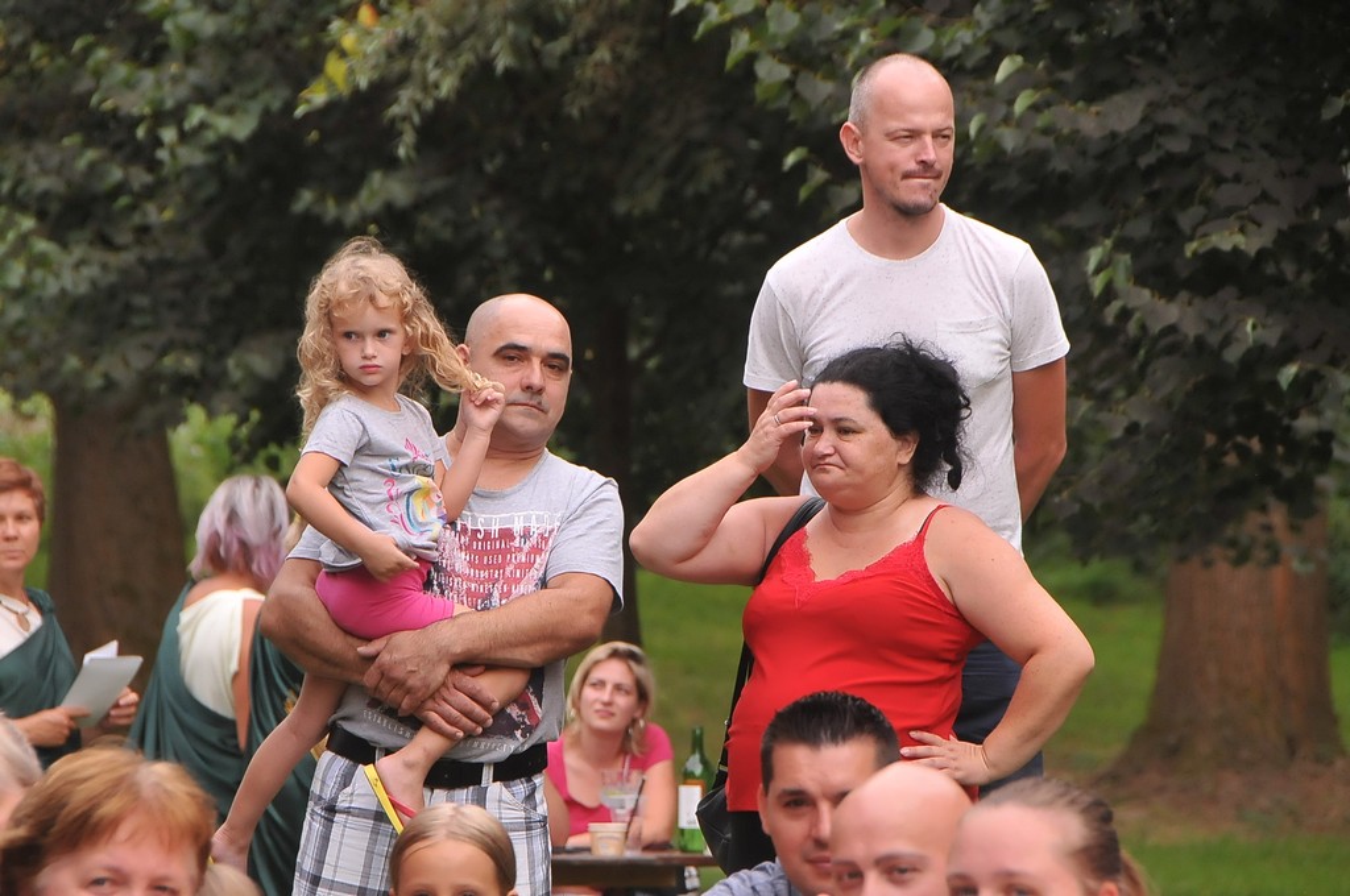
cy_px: 448
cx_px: 675
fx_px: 11236
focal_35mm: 300
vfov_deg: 4.6
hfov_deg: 6.9
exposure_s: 1/250
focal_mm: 200
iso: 1000
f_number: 8
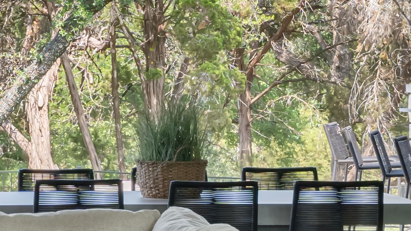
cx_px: -76
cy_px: 56
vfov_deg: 6.5
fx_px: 2038
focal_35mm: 187
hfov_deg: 11.3
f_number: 9
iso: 160
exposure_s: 1/5
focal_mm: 31.5
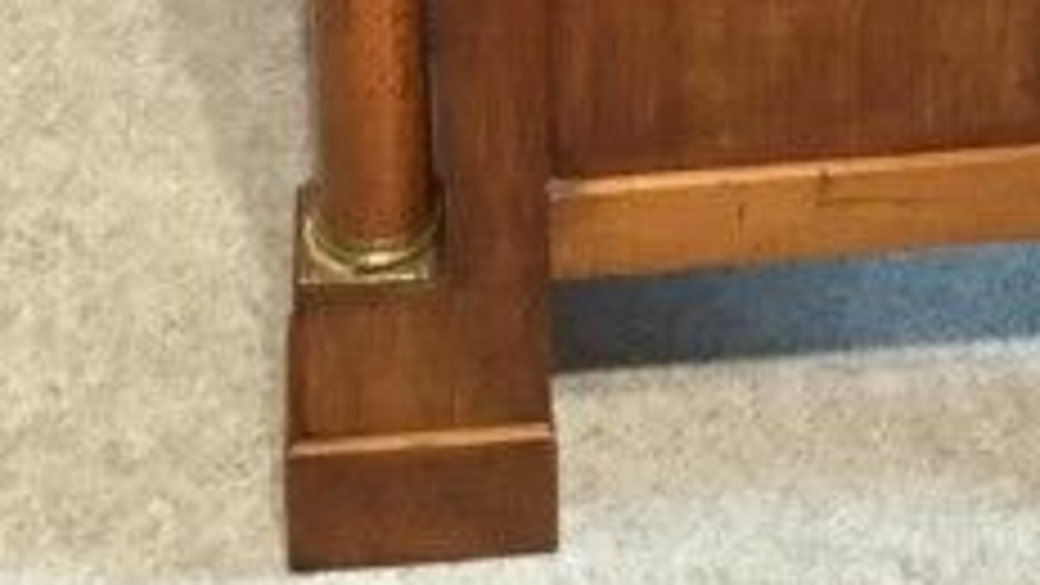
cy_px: -1125
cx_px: 743
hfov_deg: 18.2
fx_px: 3227
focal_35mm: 117
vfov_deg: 8.7
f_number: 2.4
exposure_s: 1/24
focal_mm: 3.3
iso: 200
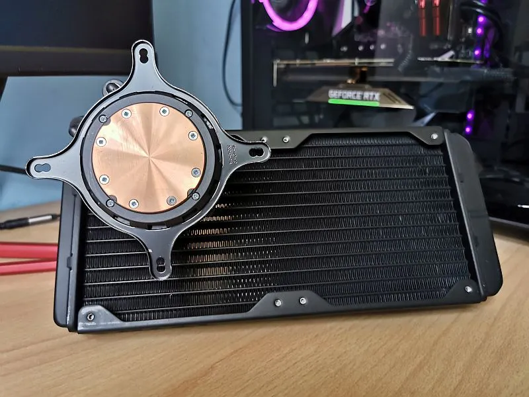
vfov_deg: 51.4
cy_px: 198
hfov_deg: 65.3
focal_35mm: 27
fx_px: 413
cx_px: 264
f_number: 1.6
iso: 160
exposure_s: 1/100
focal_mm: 5.56
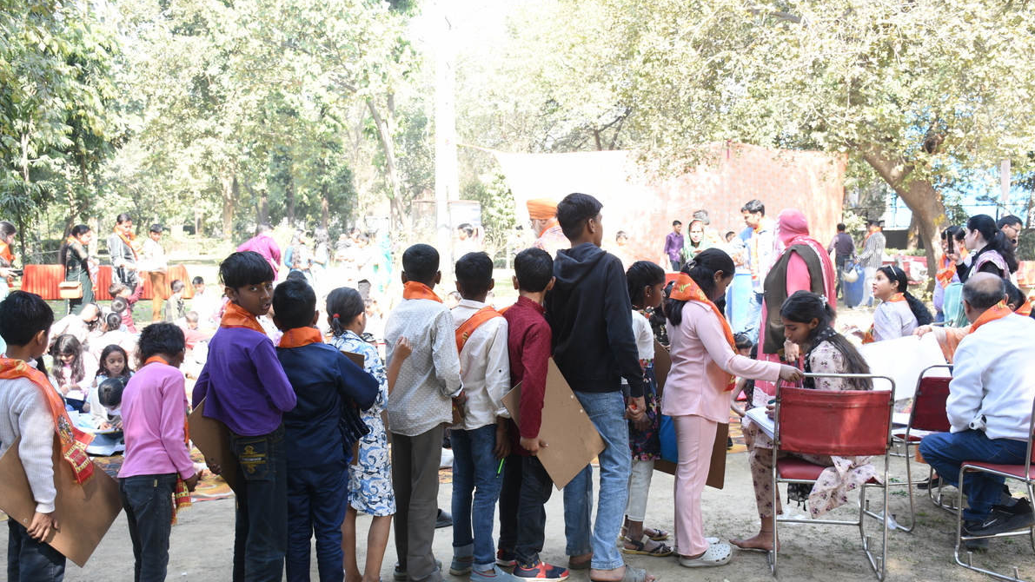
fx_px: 1043
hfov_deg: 52.8
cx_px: 514
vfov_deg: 31.1
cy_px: 346
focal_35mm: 38
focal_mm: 24
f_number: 5
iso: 250
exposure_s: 1/100
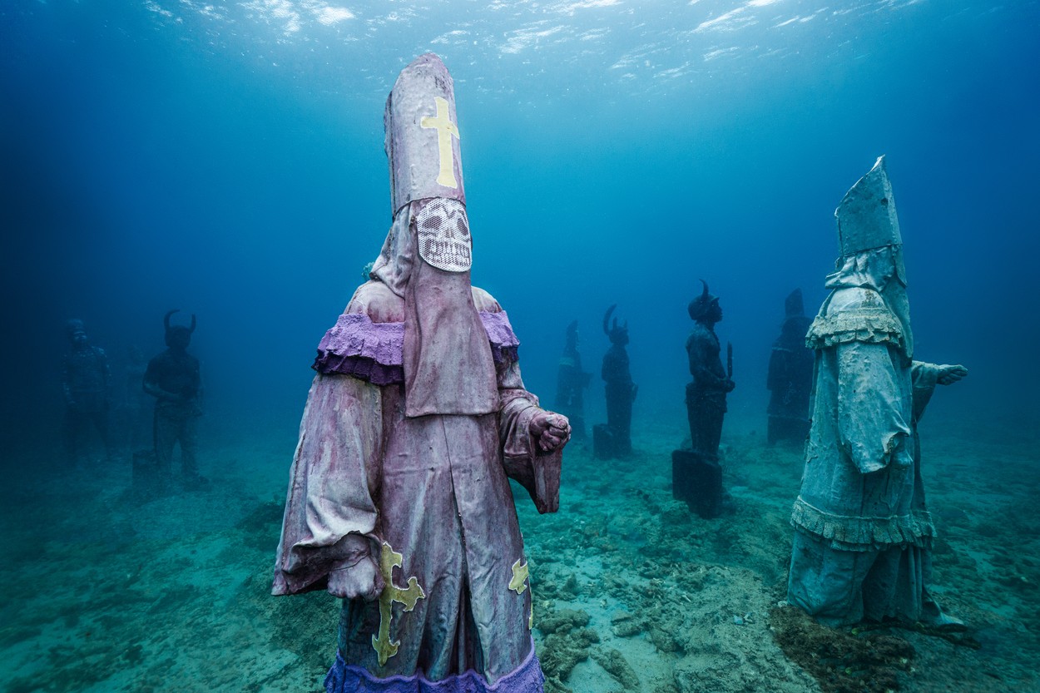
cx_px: 520
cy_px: 346
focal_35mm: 16
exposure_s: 1/160
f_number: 4
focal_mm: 16
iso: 640
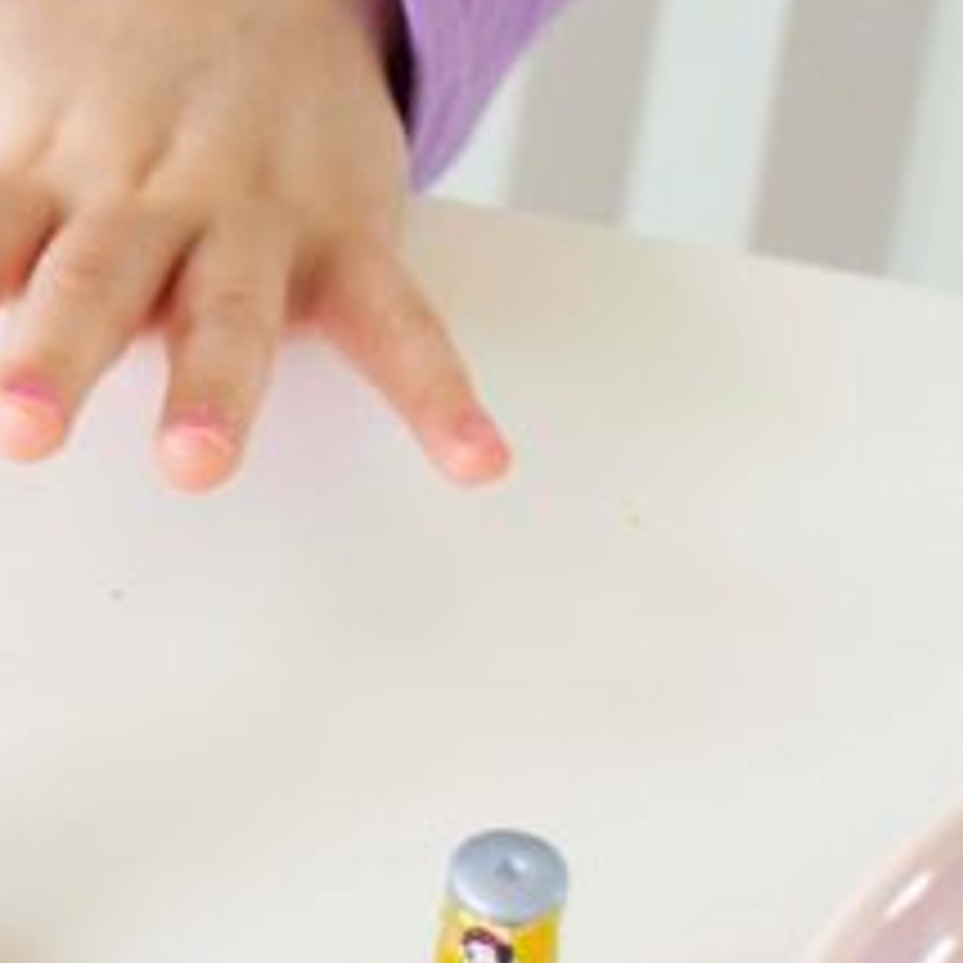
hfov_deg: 7.2
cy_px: -189
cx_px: -513
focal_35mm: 240
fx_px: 7563
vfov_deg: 7.2
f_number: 4
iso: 1250
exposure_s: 1/125
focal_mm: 35
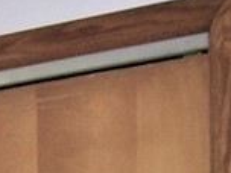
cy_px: 480
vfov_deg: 5.8
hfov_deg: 7.4
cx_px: -399
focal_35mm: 243
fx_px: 1622
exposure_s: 1/60
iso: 80
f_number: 2.7
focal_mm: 6
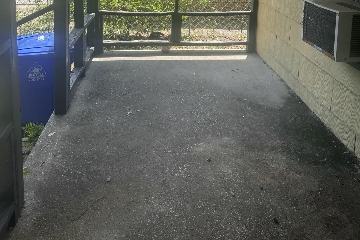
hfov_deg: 54.4
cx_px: 189
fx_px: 350
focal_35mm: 35
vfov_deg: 34.0
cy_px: -8
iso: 100
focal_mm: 6.76
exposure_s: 1/1437
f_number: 1.78
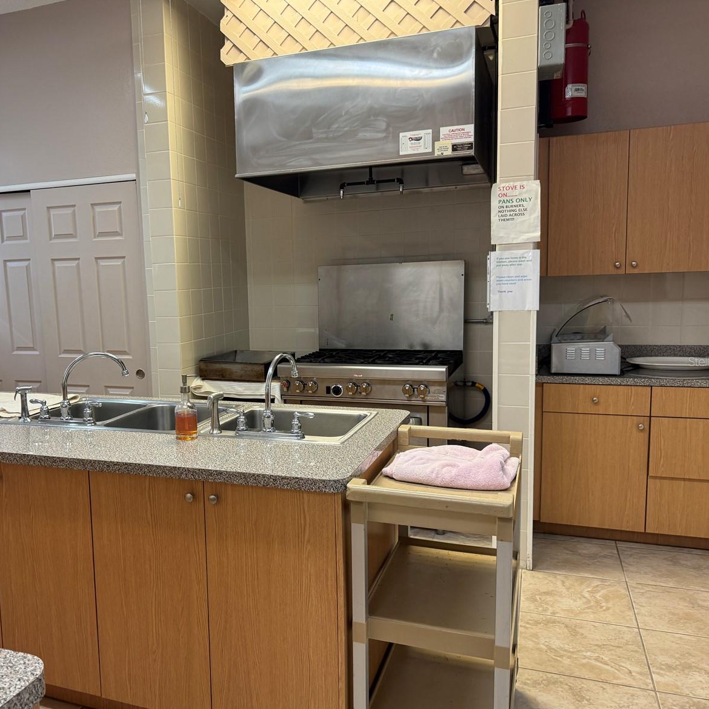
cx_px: 261
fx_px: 672
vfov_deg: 55.6
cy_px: 361
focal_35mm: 29
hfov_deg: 54.9
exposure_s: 1/120
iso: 160
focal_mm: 6.76
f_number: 1.78
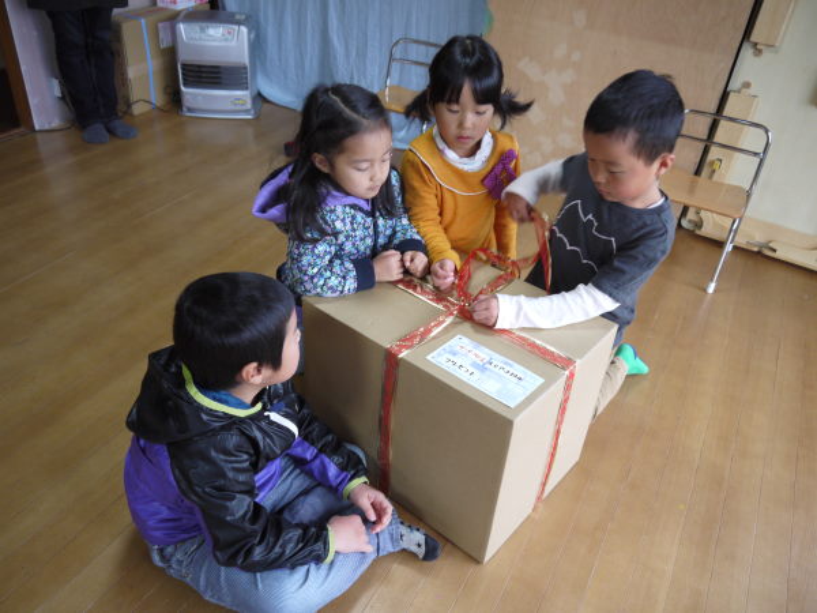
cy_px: 306
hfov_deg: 60.0
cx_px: 408
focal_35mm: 30
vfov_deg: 46.8
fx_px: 708
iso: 320
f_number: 3.5
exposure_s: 1/60
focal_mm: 15
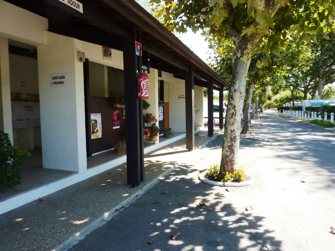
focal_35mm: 25
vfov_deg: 54.9
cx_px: 168
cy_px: 126
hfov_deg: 69.4
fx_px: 242
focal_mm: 4.1
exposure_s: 1/160
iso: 80
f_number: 4
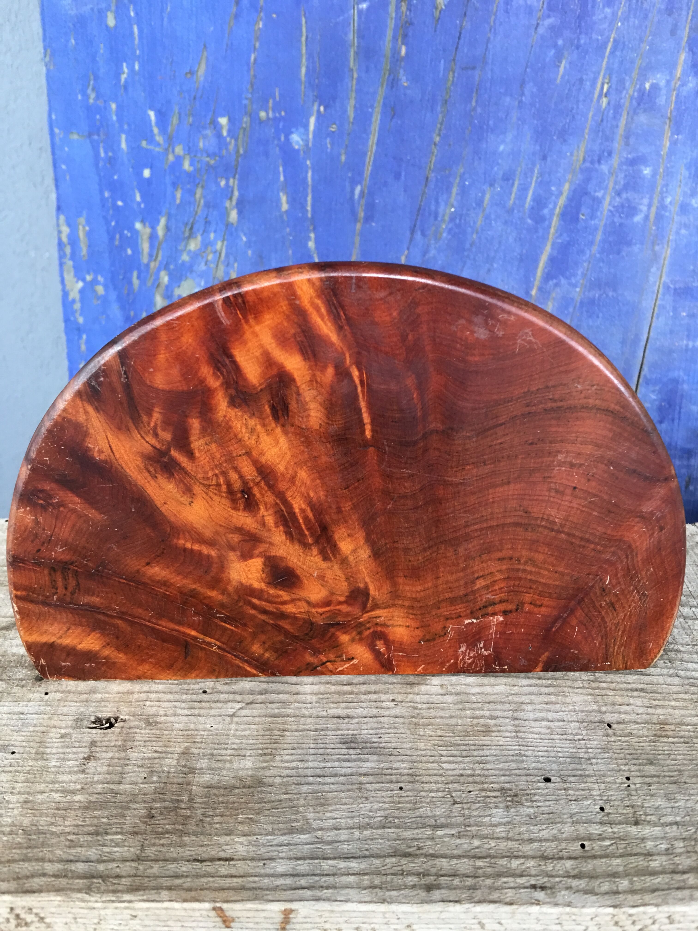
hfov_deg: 48.2
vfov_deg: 61.7
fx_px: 780
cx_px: 349
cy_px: 466
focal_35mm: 29
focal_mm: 4.15
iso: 50
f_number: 2.2
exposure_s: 1/33
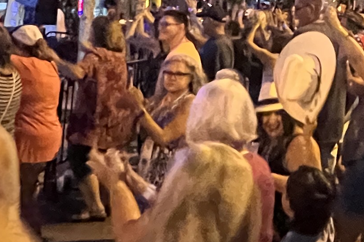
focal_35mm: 67
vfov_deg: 19.1
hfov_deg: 26.1
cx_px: 460
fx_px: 677
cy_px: -52
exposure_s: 1/30
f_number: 1.8
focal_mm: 1.57
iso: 1000
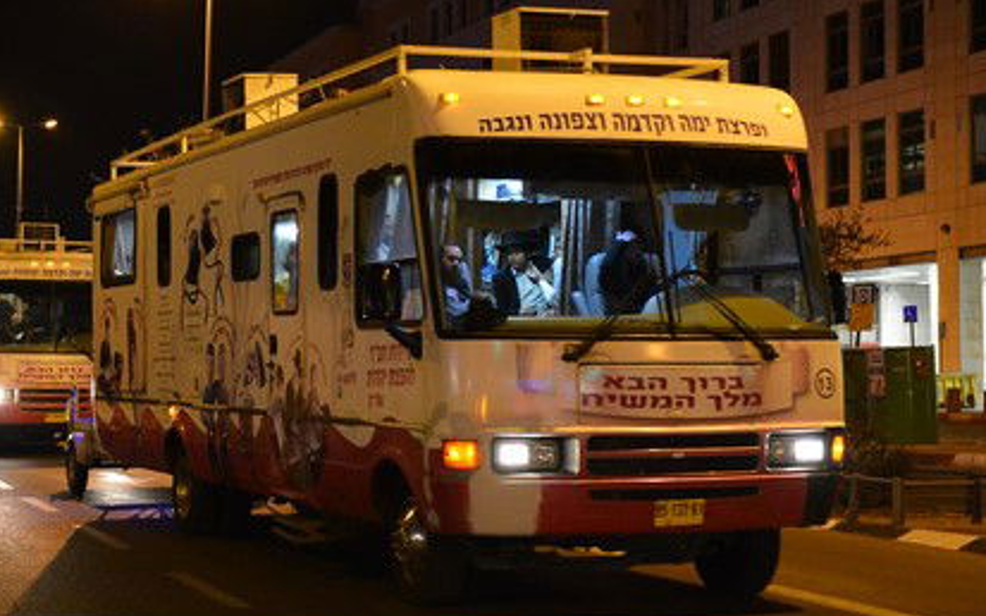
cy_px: 289
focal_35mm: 75
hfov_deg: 27.2
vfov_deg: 17.4
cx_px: 286
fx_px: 2015
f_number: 2.8
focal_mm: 38
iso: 3200
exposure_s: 1/125
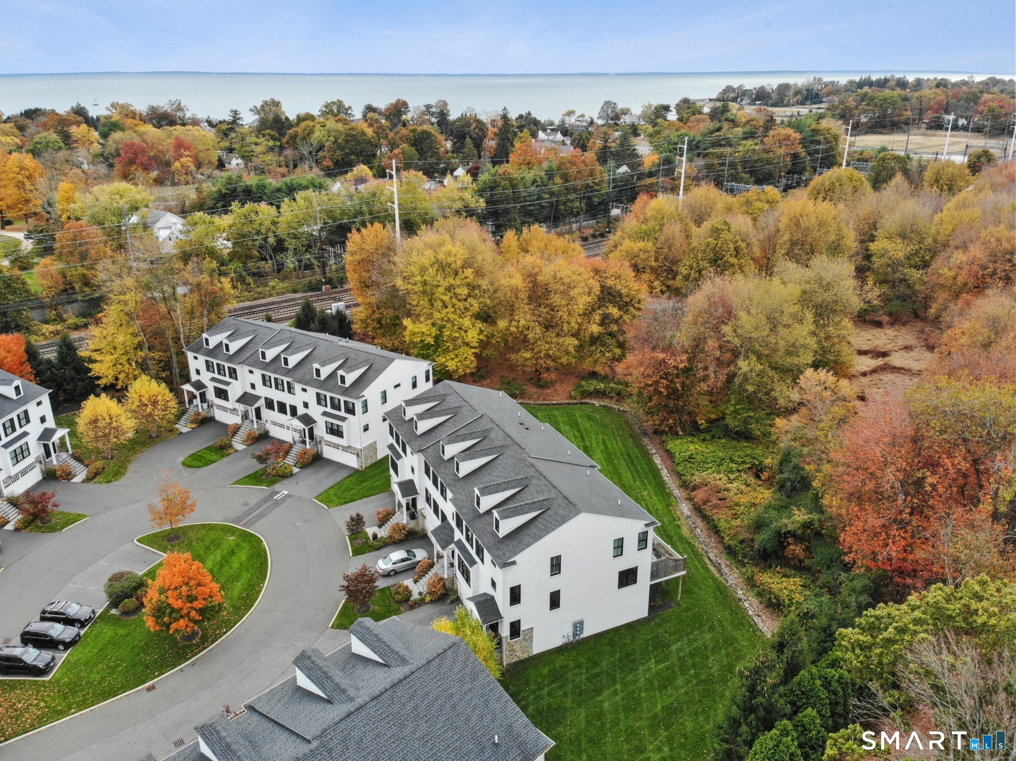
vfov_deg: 56.8
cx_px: 508
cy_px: 380
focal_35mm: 24
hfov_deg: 71.6
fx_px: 704
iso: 114
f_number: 2.8
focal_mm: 4.5
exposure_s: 1/140
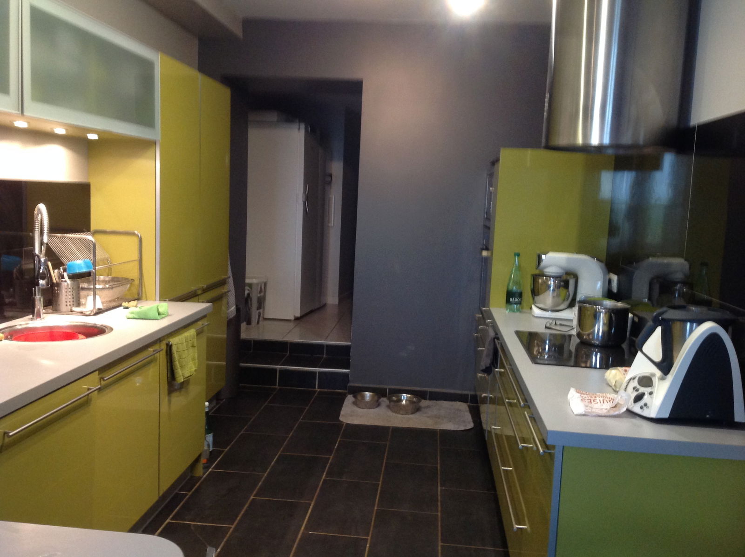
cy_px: 278
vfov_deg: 40.6
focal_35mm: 35
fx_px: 752
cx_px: 372
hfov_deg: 52.7
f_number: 2.4
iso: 250
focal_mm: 4.28
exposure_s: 1/15
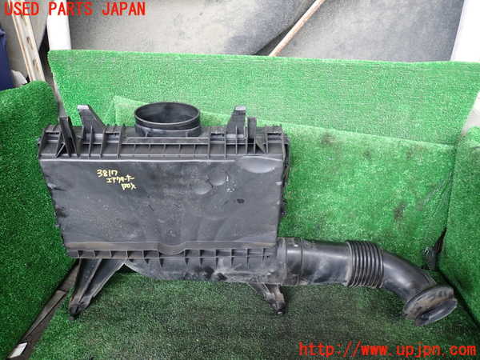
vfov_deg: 54.9
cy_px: 180
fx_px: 347
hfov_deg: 69.4
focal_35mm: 25
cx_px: 240
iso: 200
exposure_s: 1/60
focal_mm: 4.5
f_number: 2
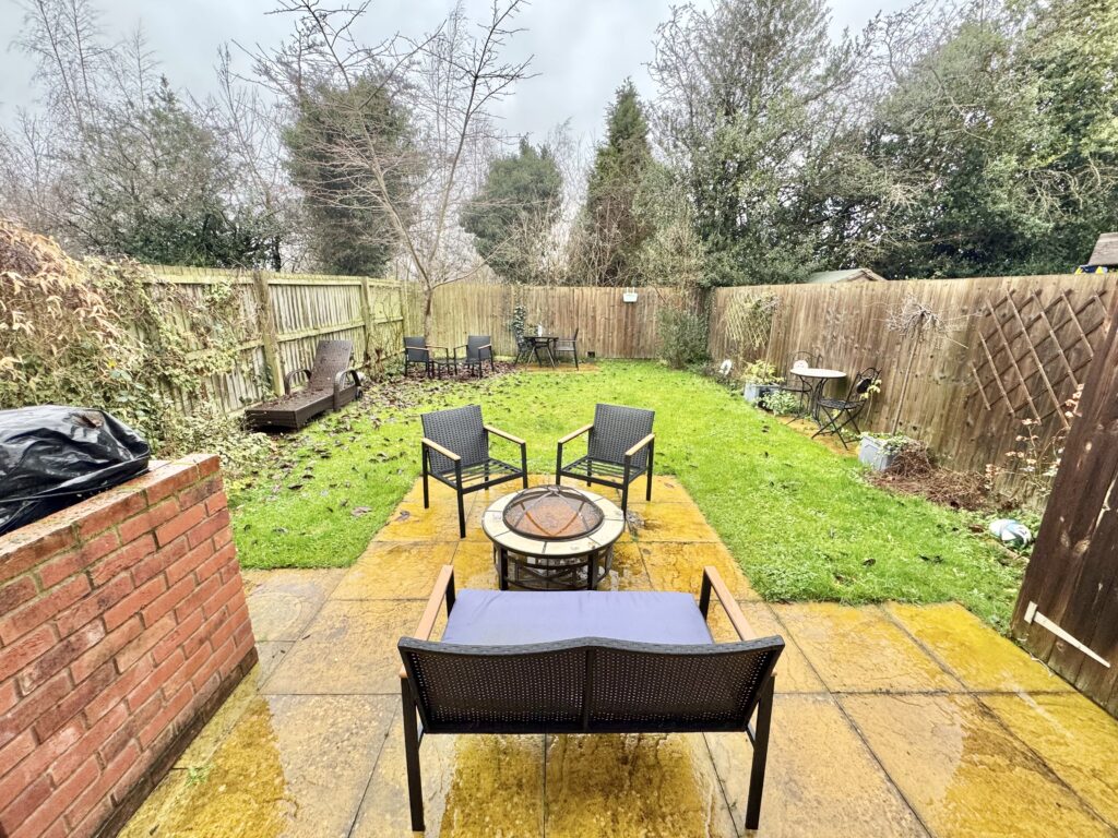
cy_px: 419
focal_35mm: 14
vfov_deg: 85.7
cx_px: 559
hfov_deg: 102.1
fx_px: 452
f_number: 2.2
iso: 160
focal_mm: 2.22
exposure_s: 1/99
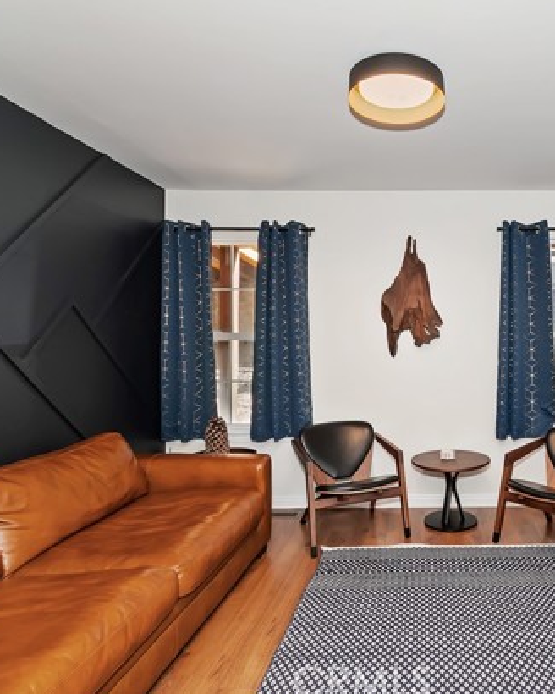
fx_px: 452
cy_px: 344
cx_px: 437
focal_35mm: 22
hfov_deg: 58.7
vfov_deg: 75.0
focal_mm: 10
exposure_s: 1/30
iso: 400
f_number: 8
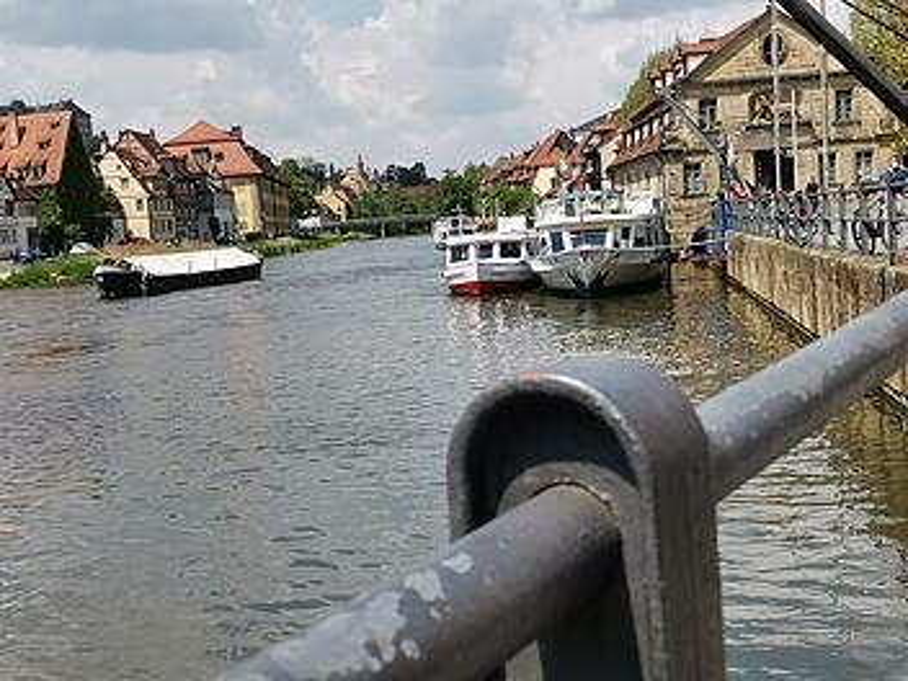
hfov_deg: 36.8
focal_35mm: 52
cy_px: 340
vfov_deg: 28.0
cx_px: 454
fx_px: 1364
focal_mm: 4.75
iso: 50
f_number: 4
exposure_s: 1/1572
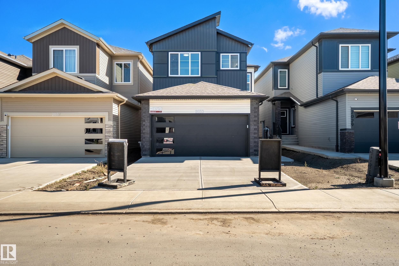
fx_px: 299
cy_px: 133
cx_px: 200
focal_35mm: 27
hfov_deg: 67.4
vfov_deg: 47.9
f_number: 8
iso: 100
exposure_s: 1/2000
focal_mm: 18
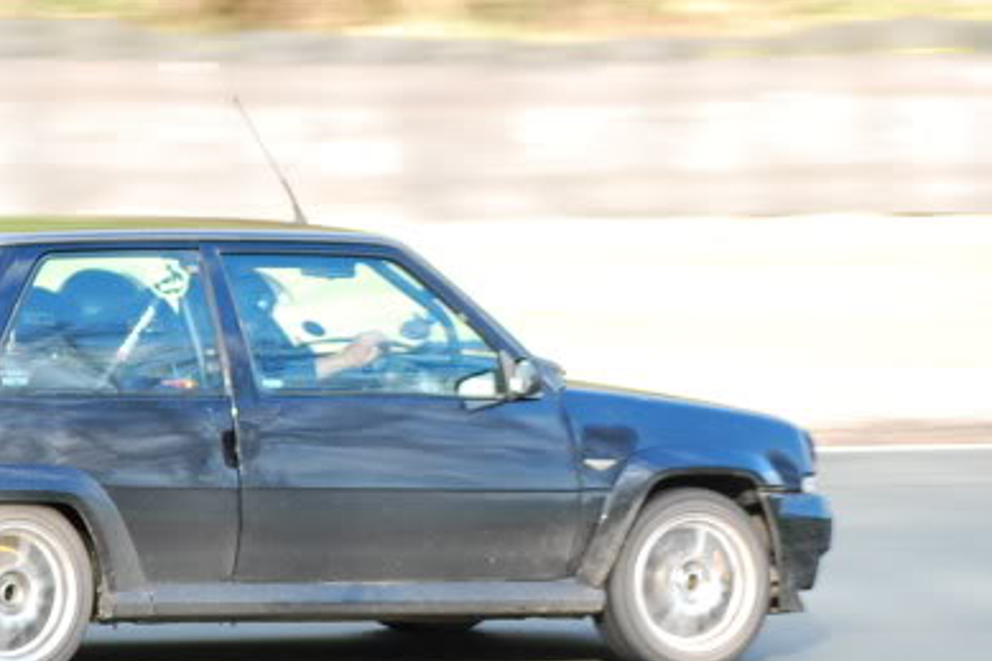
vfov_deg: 4.1
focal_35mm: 339
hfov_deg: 6.1
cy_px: 398
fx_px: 9337
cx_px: 524
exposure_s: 1/125
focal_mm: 86
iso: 200
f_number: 4.5
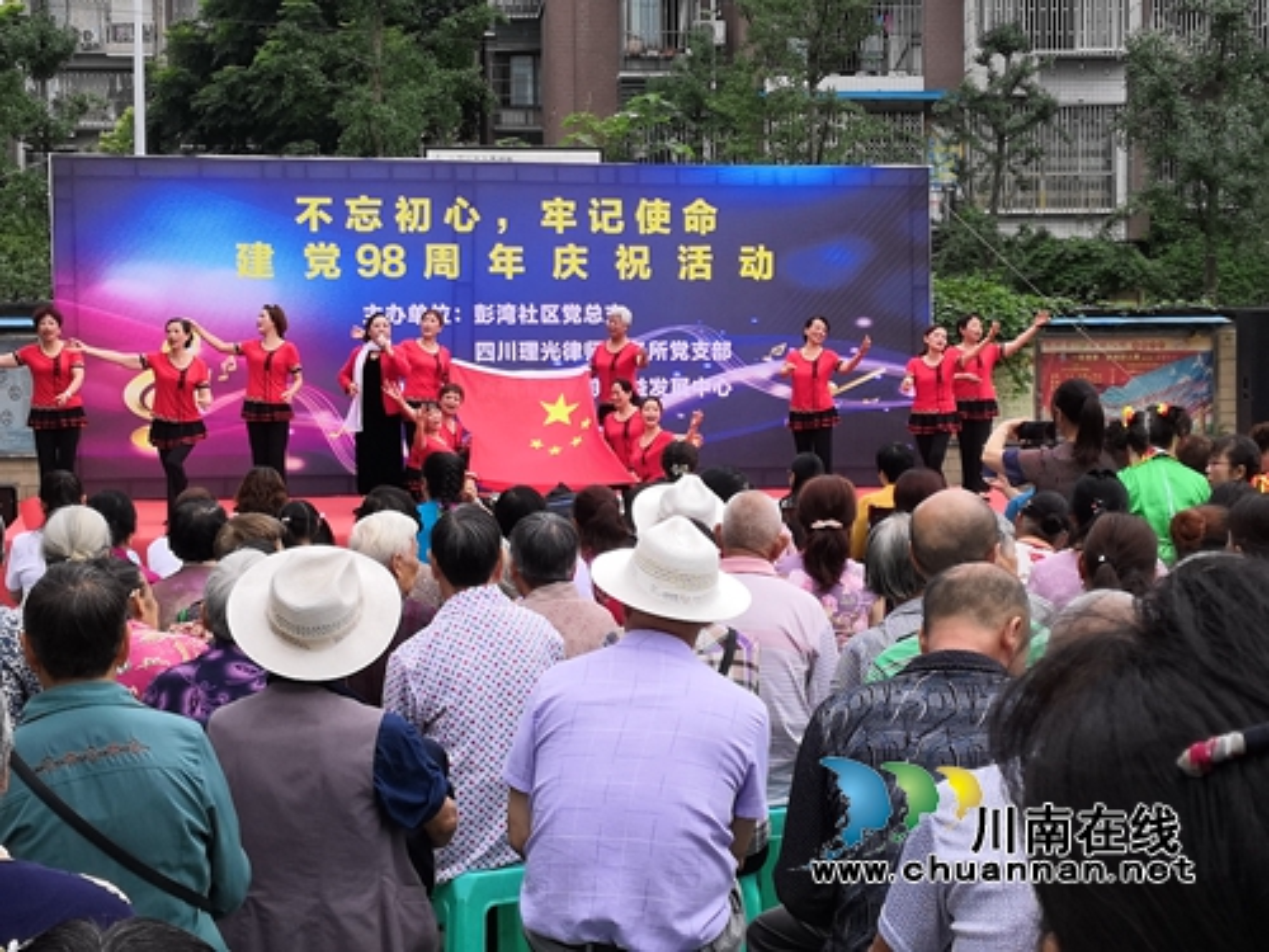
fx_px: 2456
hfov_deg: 29.0
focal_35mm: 67
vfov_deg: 21.9
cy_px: 476
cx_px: 634
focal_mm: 3.81
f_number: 2.2
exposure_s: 1/351
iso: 50
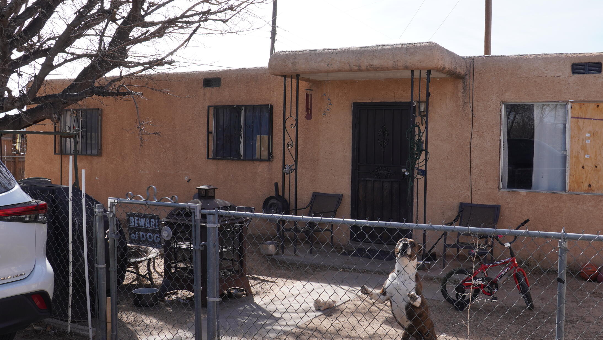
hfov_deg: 53.9
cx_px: 370
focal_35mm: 37
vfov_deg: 32.2
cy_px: 168
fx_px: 587
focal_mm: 17
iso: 100
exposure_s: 1/200
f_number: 7.1
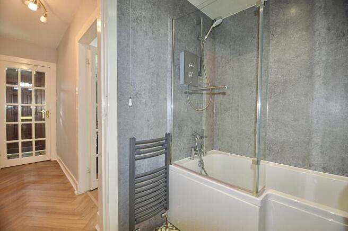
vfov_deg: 77.2
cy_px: 116
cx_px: 174
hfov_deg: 100.4
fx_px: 145
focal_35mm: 15
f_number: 4
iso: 400
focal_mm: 10
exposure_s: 1/60
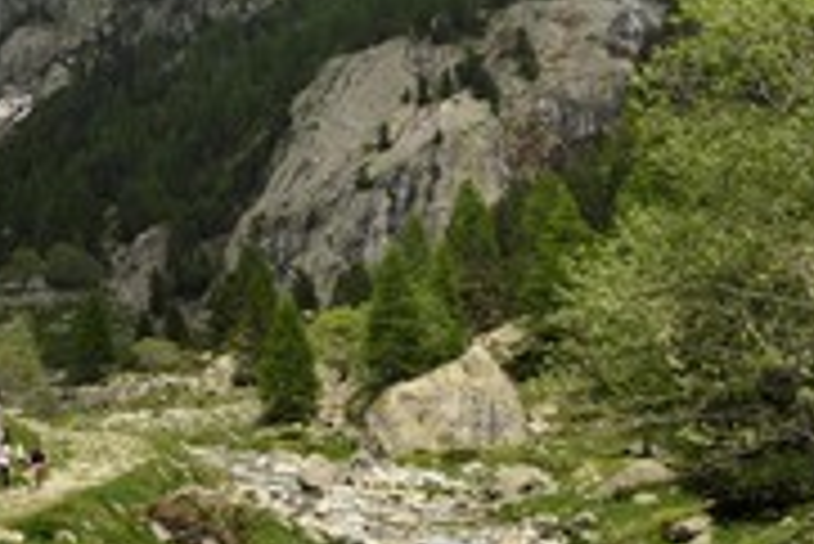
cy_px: 99
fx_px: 1629
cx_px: 166
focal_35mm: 72
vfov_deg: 18.8
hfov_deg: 27.5
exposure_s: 1/250
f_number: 10
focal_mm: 31
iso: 100
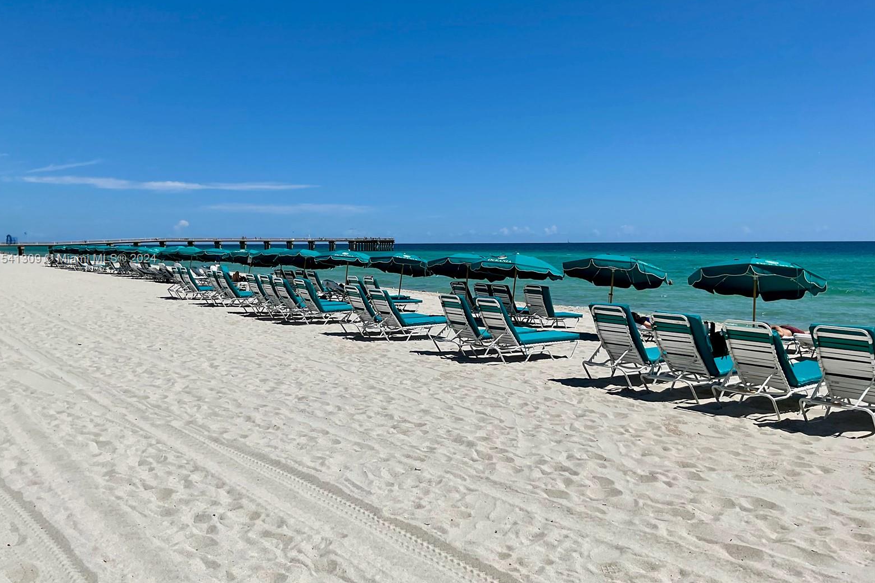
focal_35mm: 31
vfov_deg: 42.3
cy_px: 259
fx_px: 753
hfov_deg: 60.3
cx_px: 427
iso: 20
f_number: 1.8
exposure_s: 1/4785
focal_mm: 3
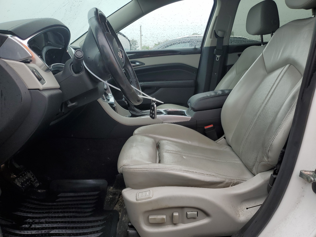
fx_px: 237
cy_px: 118
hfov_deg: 67.3
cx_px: 158
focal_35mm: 26
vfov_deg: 53.1
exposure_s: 1/625
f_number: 1.5
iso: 50
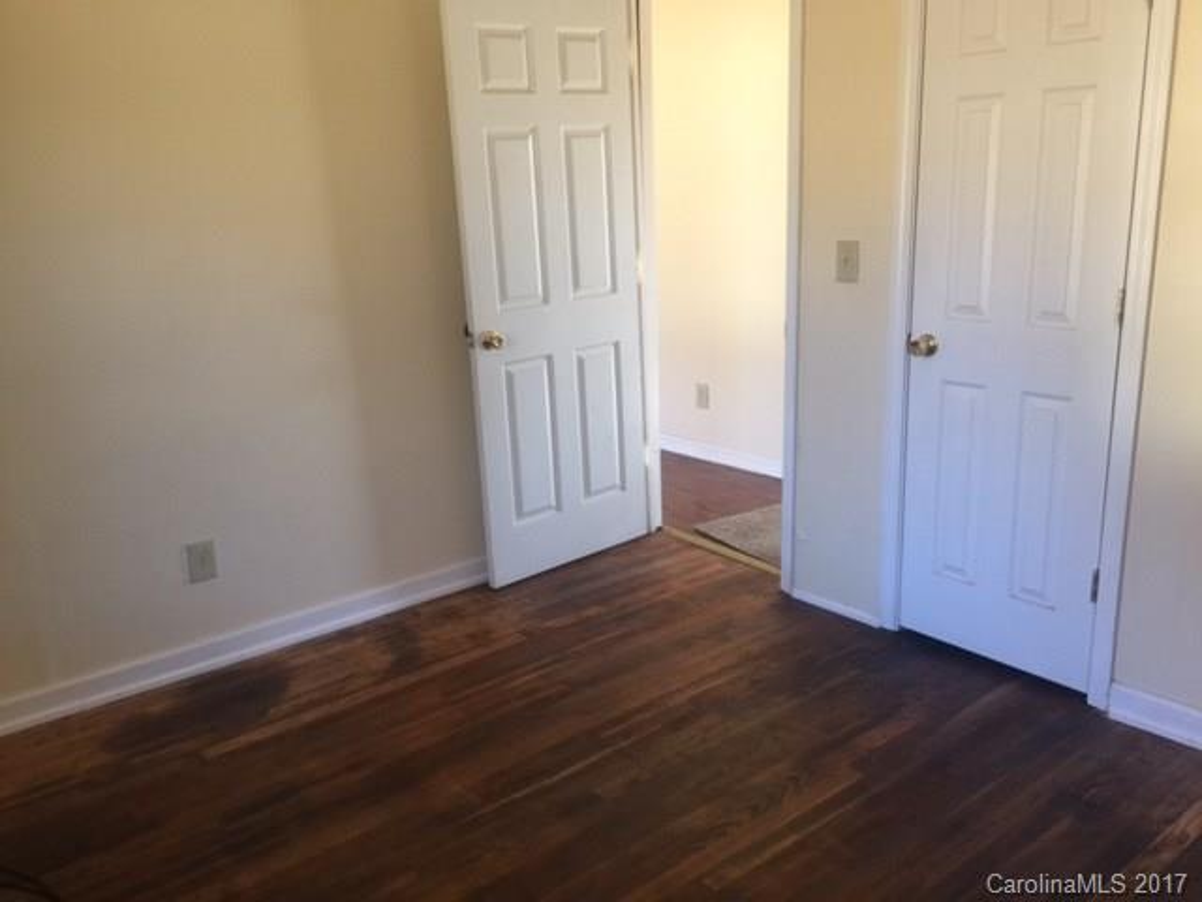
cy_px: 451
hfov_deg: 61.7
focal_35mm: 29
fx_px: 1007
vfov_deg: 48.2
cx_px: 601
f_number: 2.2
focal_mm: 4.15
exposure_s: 1/15
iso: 40
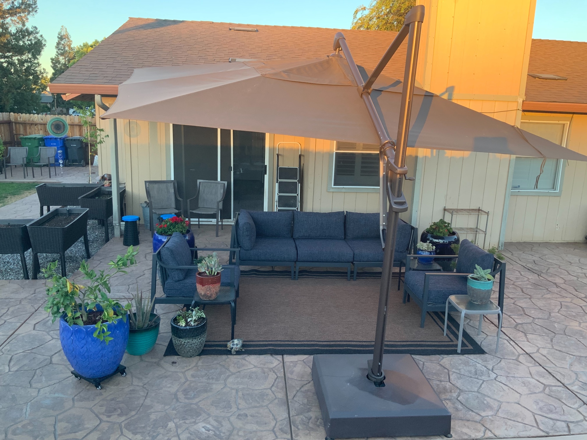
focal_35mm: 29
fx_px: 492
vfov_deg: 48.2
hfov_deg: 61.7
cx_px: 294
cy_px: 220
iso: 50
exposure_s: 1/120
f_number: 1.8
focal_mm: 3
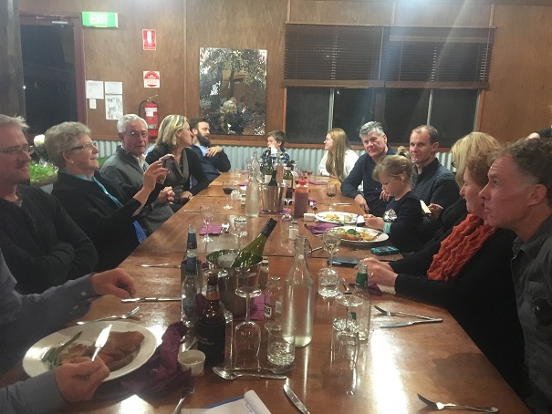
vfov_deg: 48.2
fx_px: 463
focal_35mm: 29
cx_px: 276
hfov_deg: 61.6
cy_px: 207
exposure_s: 1/17
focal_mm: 4.15
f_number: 2.2
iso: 320
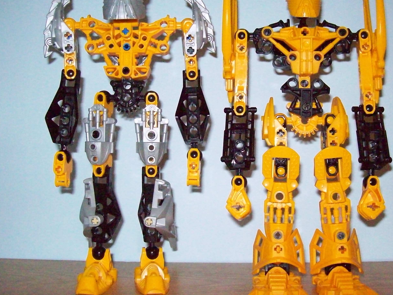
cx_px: 224
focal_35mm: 45
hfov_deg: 42.0
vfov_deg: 32.2
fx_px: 511
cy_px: 131
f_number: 2.7
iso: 800
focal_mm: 6
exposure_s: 1/128
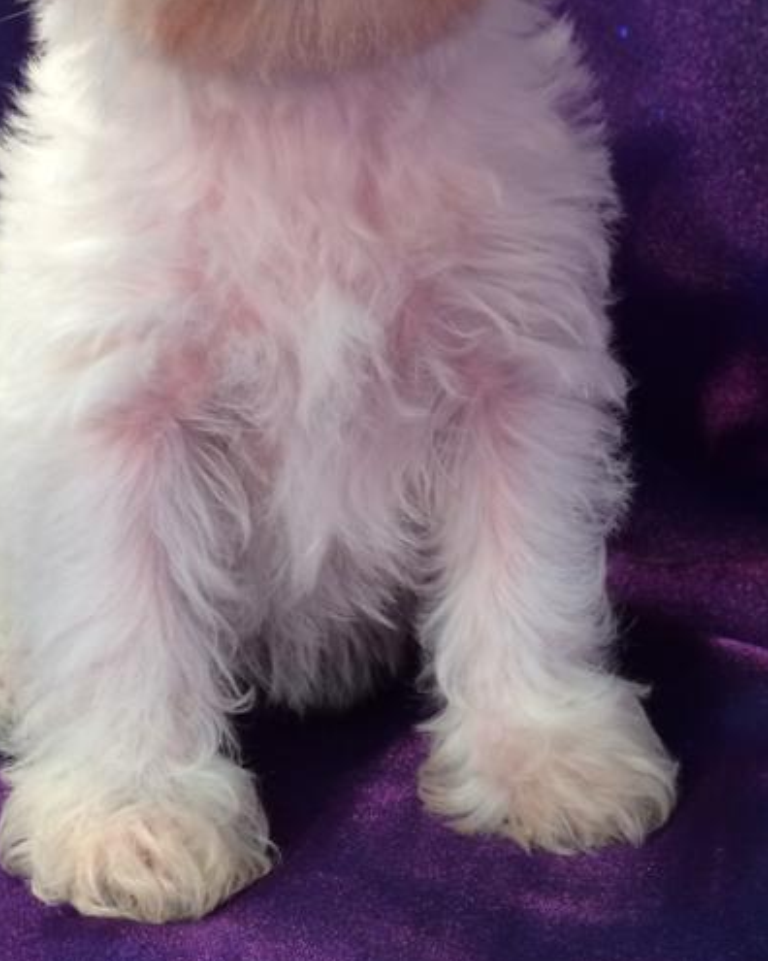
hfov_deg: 25.0
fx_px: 1733
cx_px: 384
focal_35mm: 61
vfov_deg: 30.4
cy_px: 222
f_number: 2.2
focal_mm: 4.15
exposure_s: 1/30
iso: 40
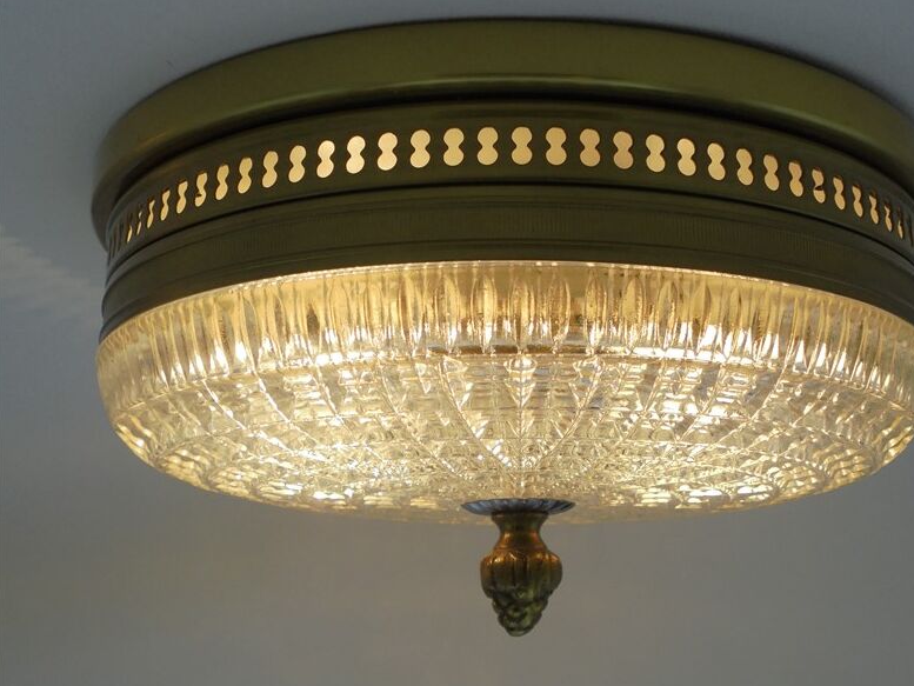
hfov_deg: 42.8
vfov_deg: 32.9
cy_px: 318
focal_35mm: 44
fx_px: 1162
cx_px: 526
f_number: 4.2
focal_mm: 6.9
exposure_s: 1/250
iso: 100
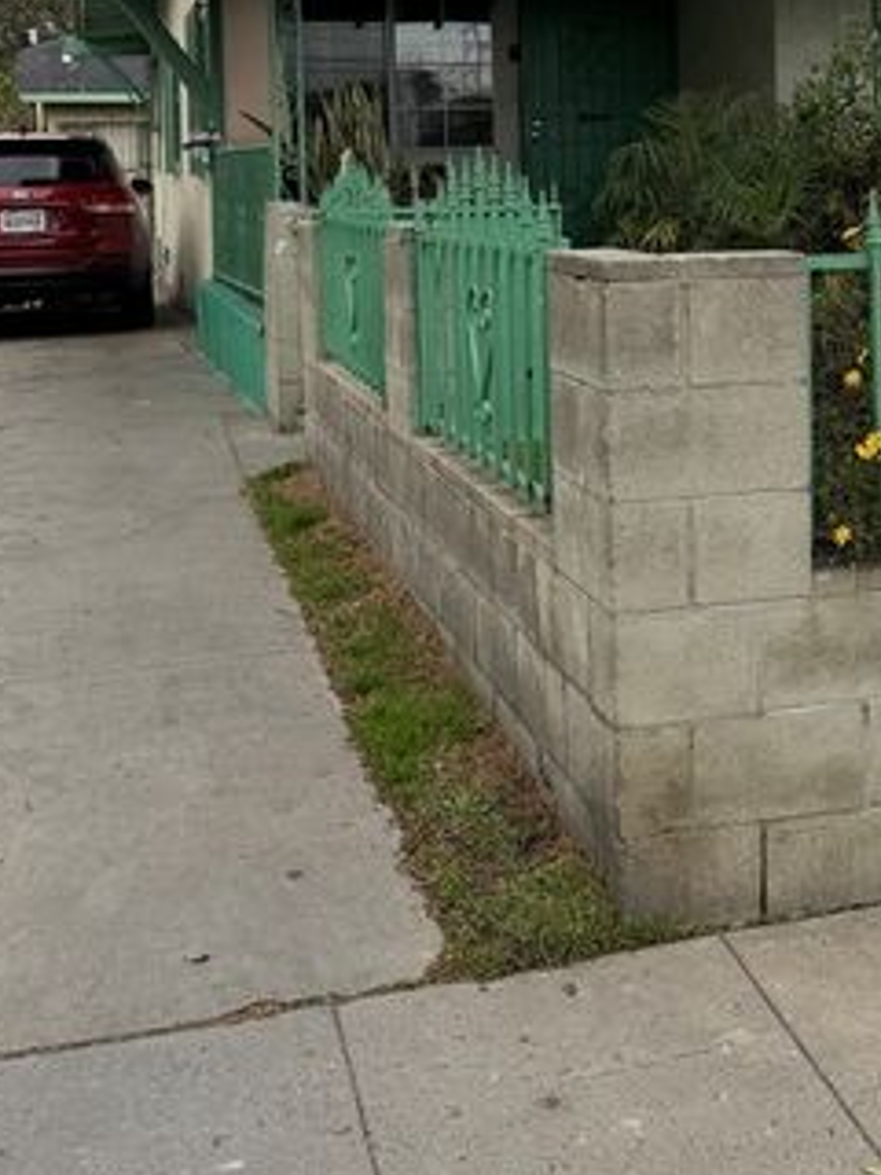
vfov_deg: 36.9
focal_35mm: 50
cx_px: 598
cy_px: 241
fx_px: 1697
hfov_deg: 28.9
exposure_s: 1/3584
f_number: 1.78
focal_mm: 6.76
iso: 80
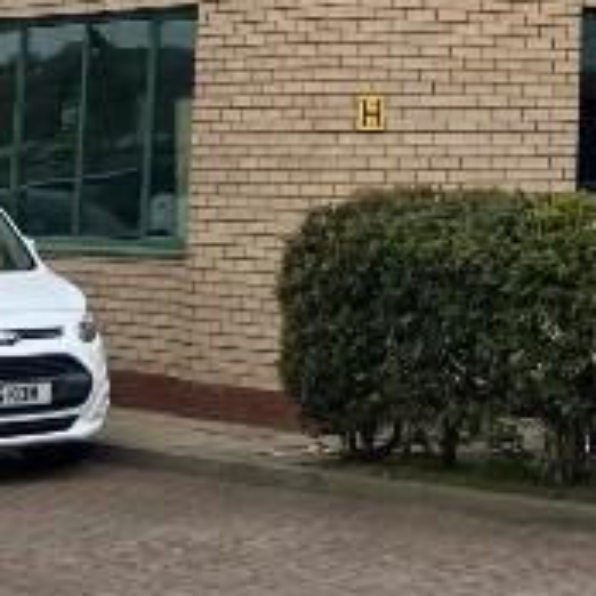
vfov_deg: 11.4
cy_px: -363
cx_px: 932
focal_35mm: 146
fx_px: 2844
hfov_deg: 11.4
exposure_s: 1/1033
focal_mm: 3.99
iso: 32
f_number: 1.8
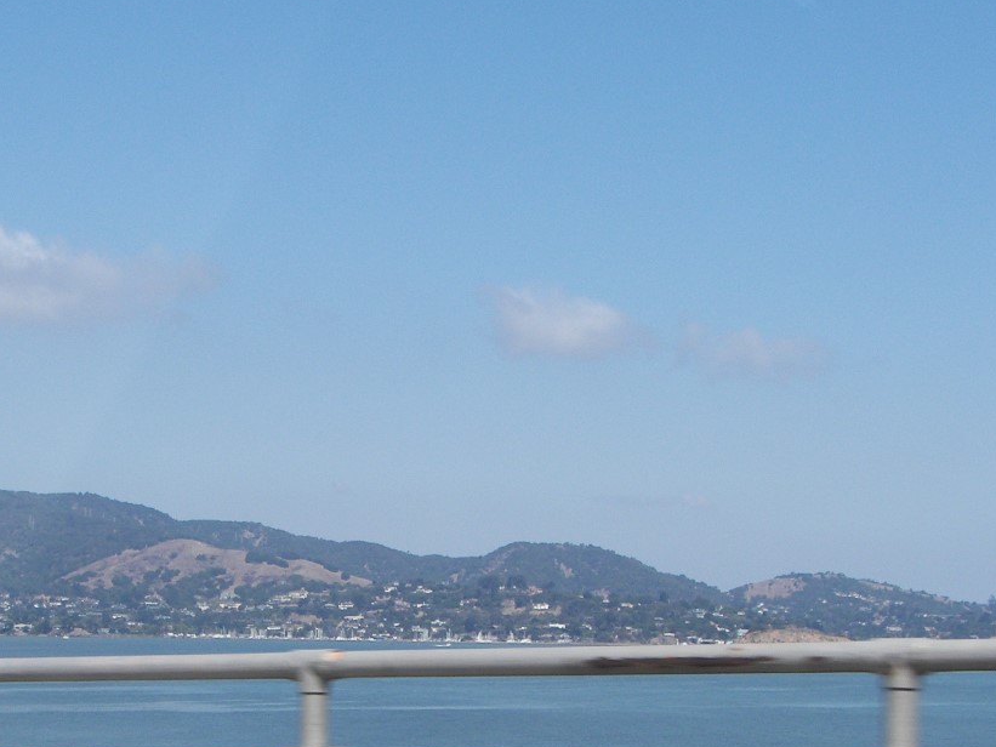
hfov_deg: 19.6
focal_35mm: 100
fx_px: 2878
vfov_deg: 14.7
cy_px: 564
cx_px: 368
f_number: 4
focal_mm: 9.4
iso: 64
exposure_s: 1/640
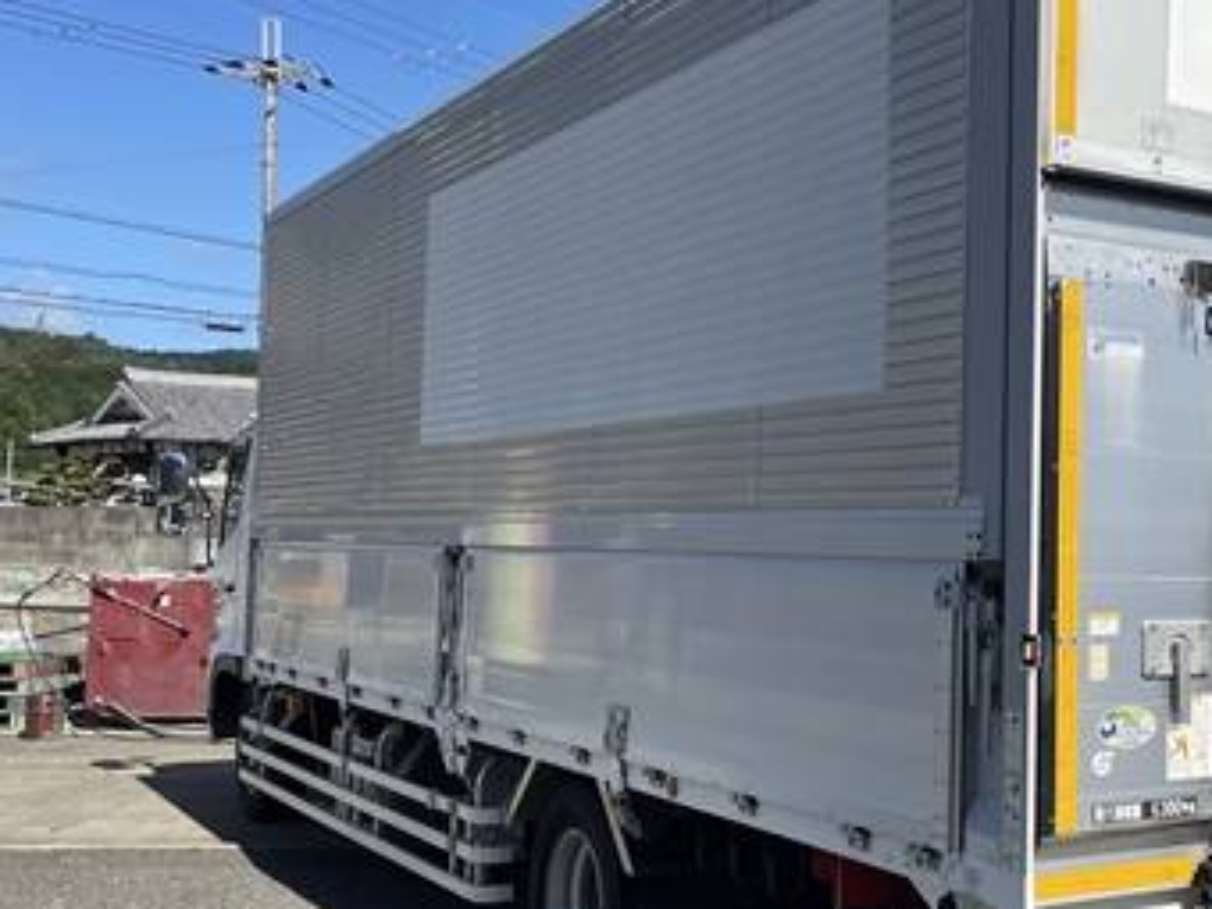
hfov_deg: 37.1
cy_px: 449
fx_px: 1716
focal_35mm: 49
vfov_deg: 29.7
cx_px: 1020
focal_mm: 4.2
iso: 32
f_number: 1.6
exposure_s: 1/4651
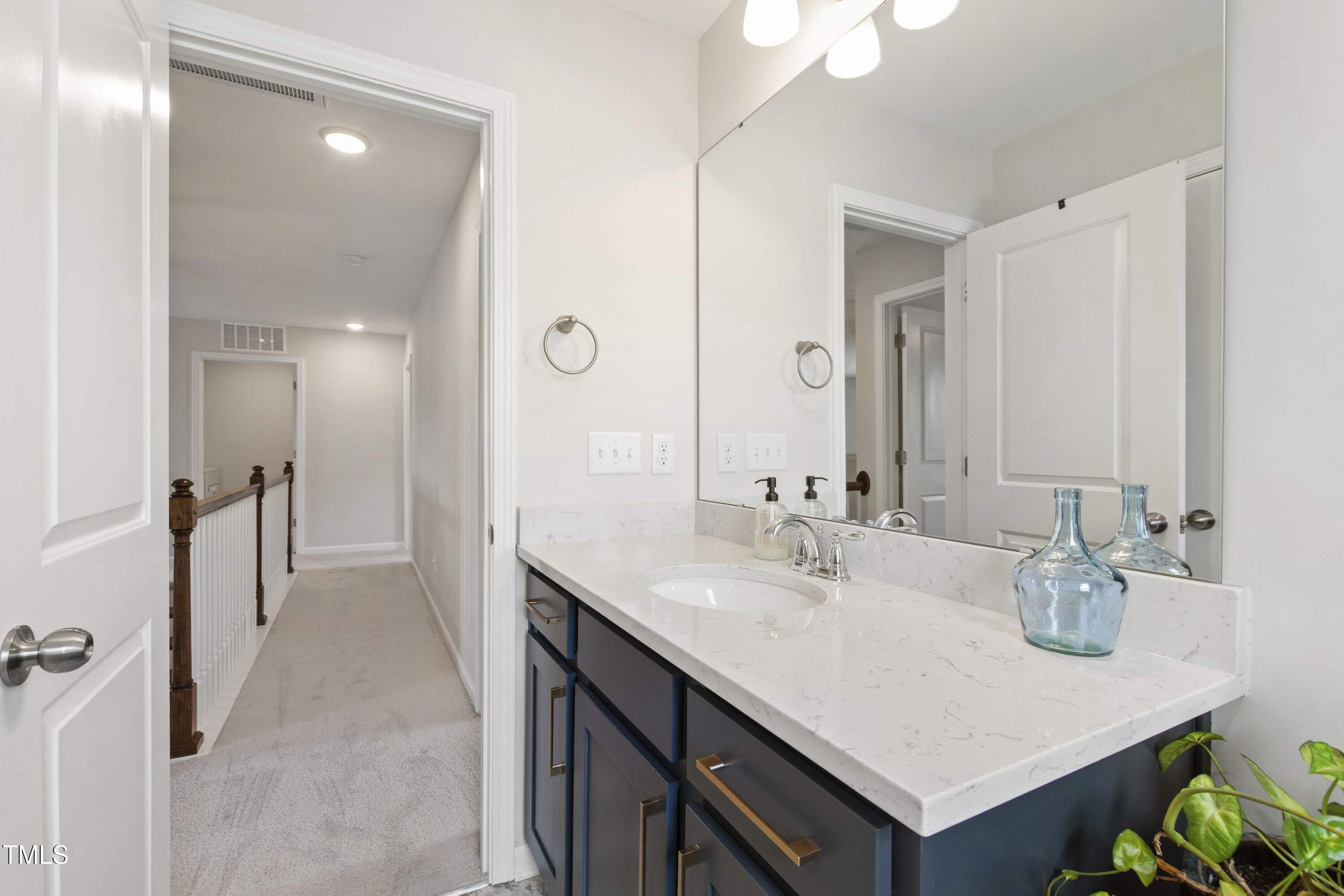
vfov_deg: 77.3
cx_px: 672
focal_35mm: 15
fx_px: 560
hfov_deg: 100.4
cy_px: 448
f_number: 8
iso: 100
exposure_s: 1/4
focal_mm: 10
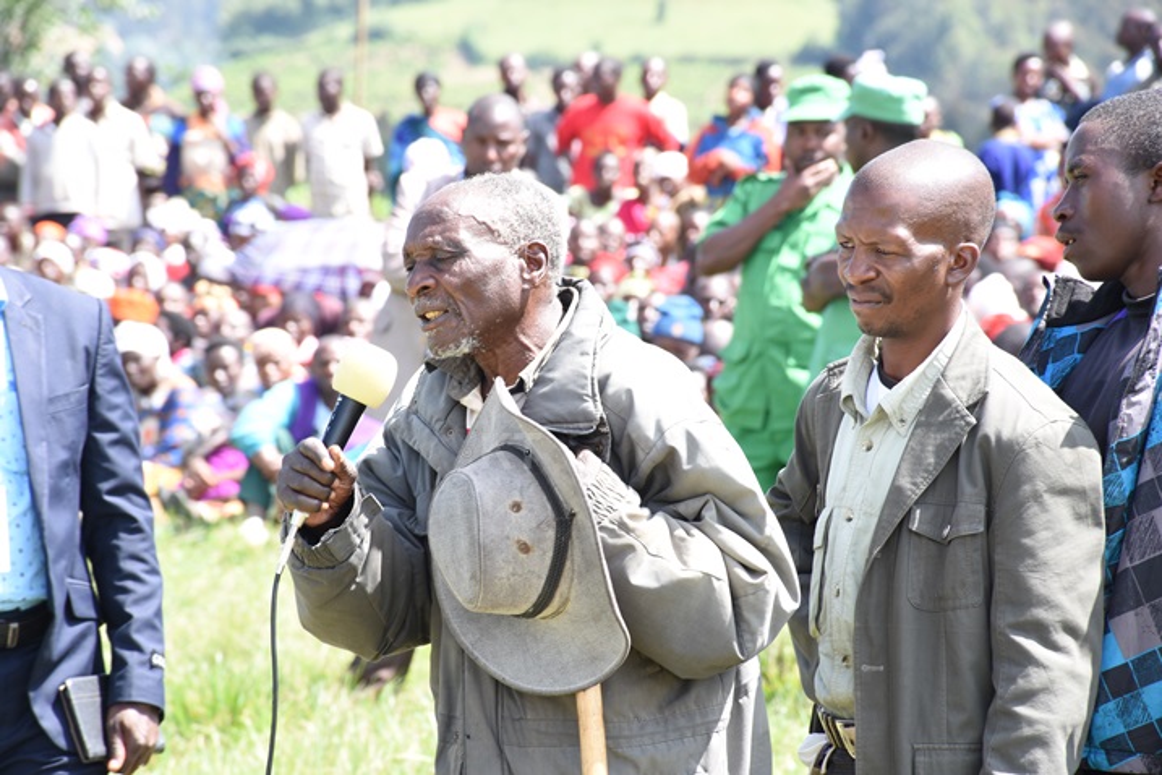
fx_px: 6778
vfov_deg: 6.5
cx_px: 581
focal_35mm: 210
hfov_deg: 9.8
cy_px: 388
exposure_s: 1/80
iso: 200
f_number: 7.1
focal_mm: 140
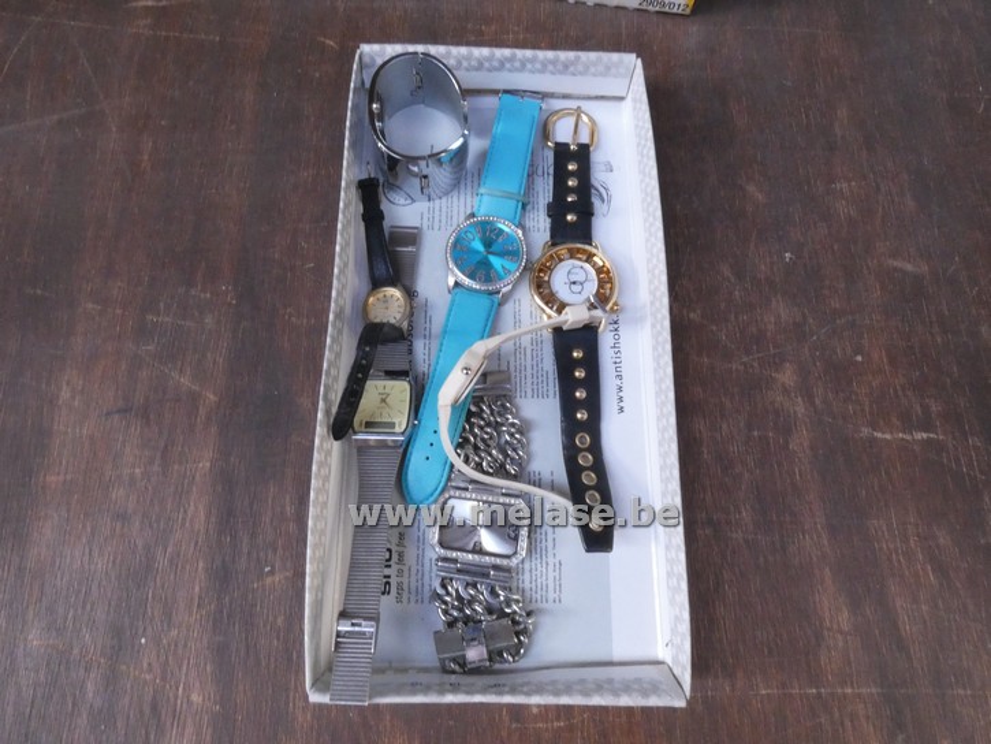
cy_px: 372
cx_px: 496
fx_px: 573
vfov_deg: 66.0
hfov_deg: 81.7
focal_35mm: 20
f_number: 8
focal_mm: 3.6
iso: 800
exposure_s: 1/60
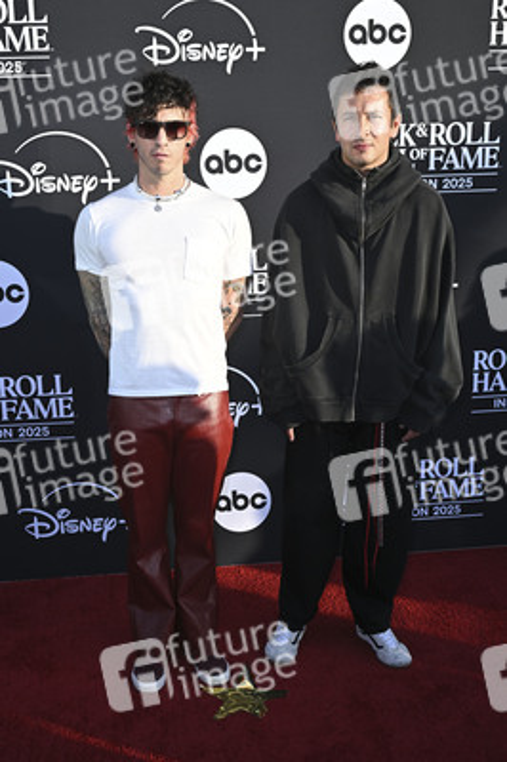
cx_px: 254
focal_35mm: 35
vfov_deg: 54.5
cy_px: 381
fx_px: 741
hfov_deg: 37.8
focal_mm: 35
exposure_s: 1/320
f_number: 7.1
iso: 250
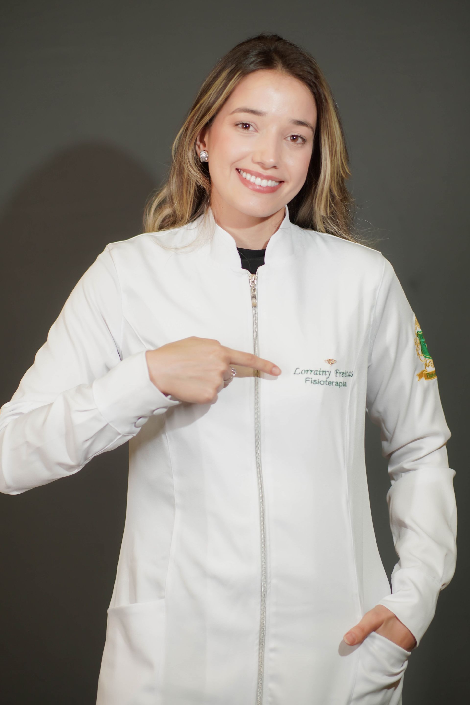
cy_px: 352
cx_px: 235
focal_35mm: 84
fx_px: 1645
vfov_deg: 24.2
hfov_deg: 16.3
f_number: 1.4
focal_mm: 56
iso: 125
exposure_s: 1/125
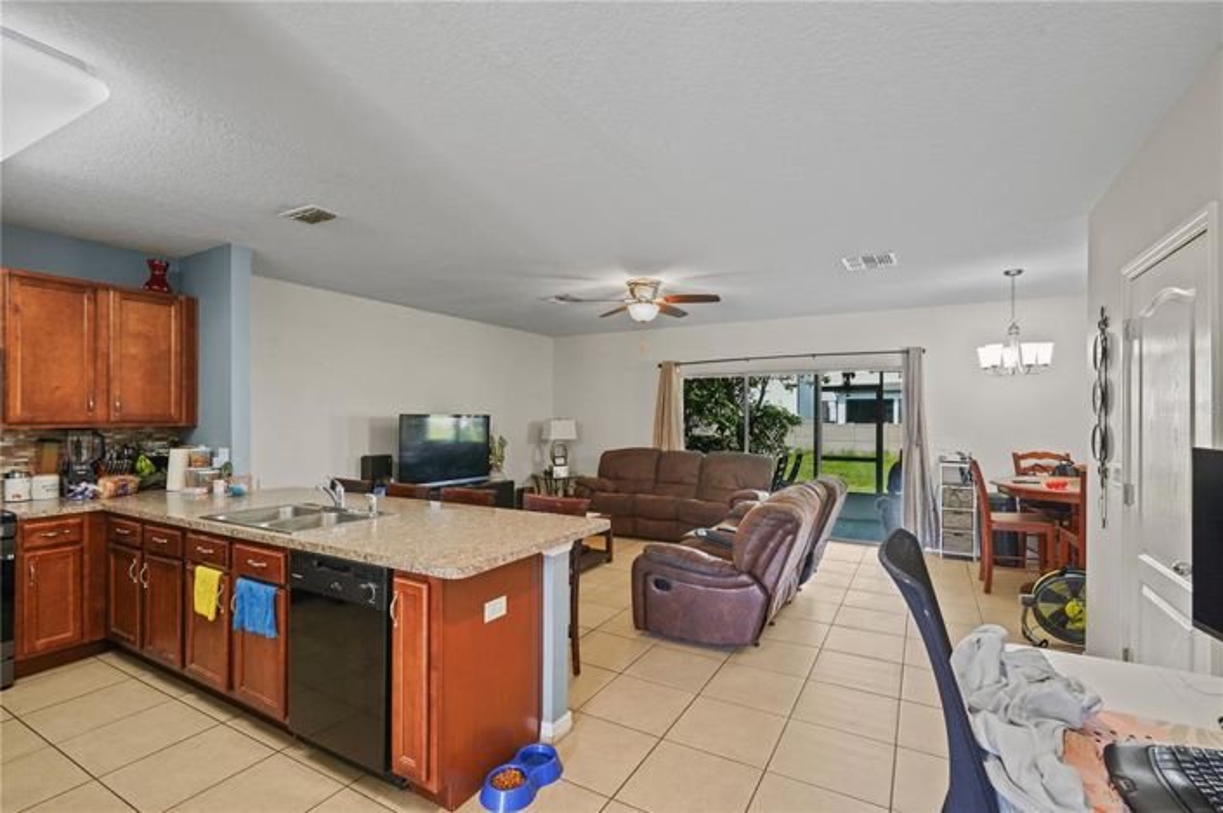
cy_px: 406
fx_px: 543
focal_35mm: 16
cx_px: 612
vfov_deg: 73.7
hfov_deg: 96.8
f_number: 8
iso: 400
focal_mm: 16
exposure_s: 1/4
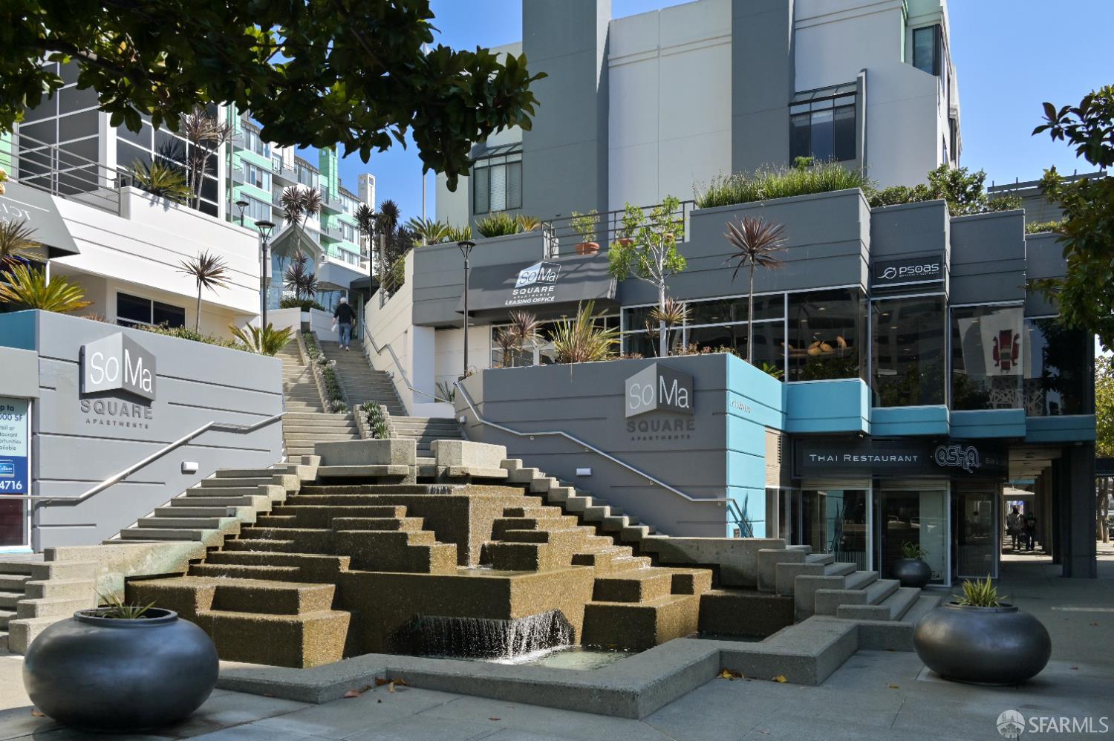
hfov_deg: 61.1
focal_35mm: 30
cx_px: 557
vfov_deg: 42.9
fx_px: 943
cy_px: 370
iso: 320
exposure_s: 1/1600
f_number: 7.1
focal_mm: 30.5
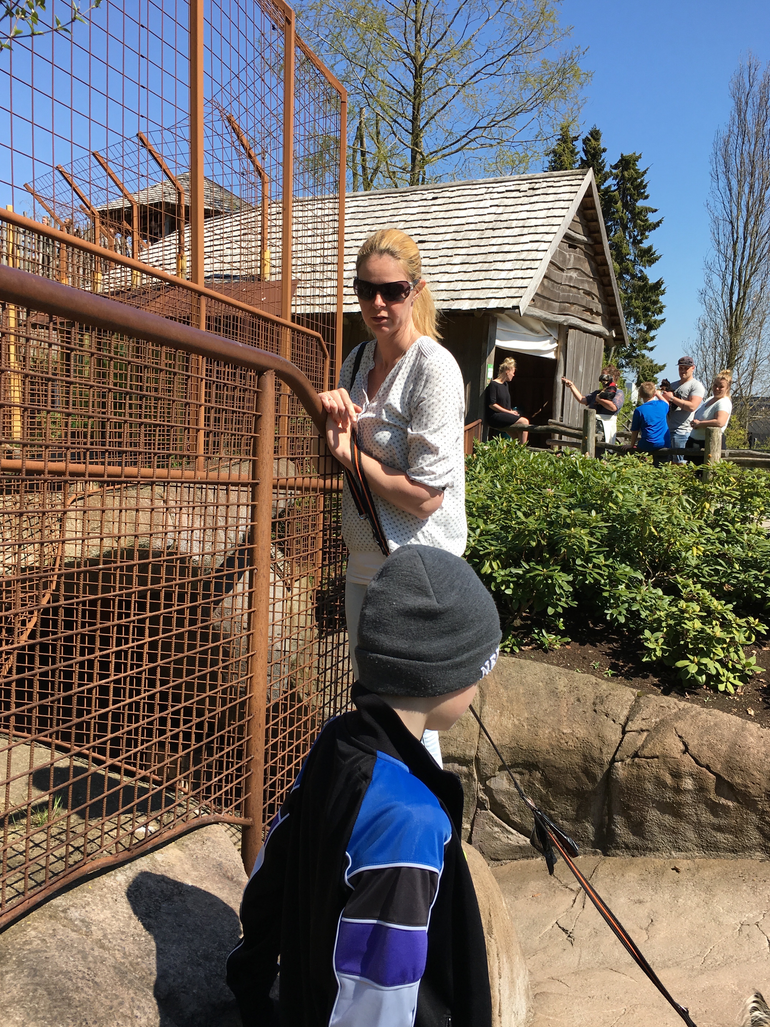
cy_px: 542
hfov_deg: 45.4
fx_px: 919
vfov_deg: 58.3
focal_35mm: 31
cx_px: 376
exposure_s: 1/1166
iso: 25
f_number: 2.2
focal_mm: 4.15
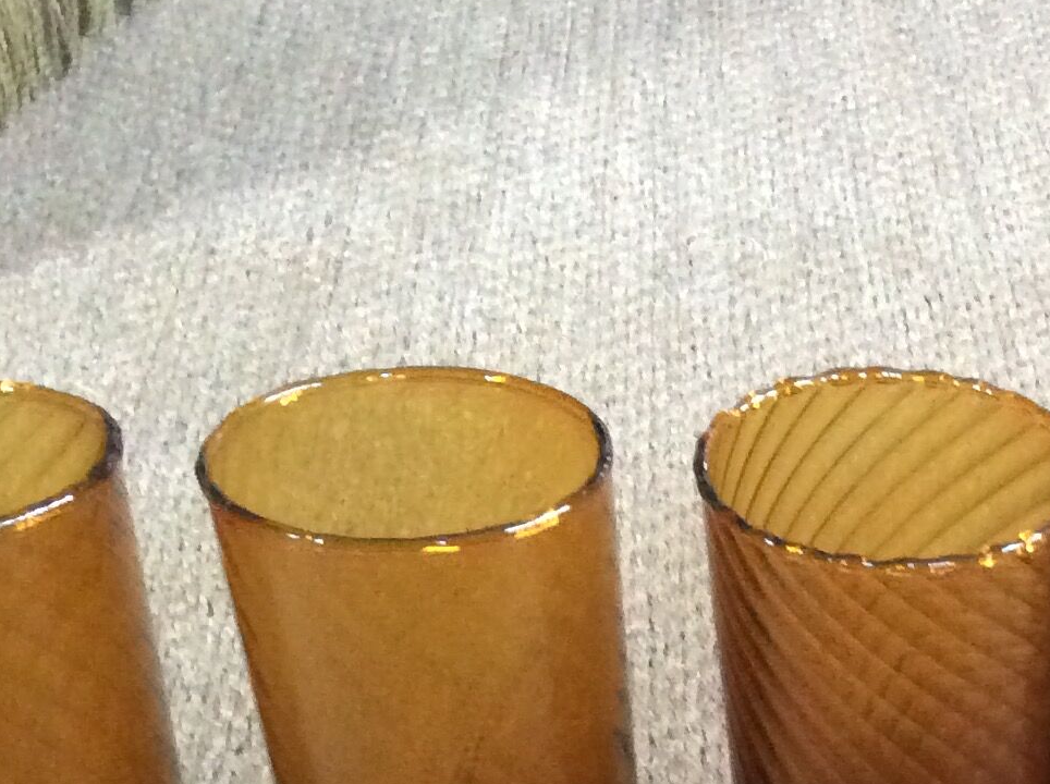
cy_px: 1008
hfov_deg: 21.9
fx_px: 2605
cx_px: 1076
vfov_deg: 16.2
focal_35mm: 86
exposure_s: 1/17
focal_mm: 3.3
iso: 500
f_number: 2.4
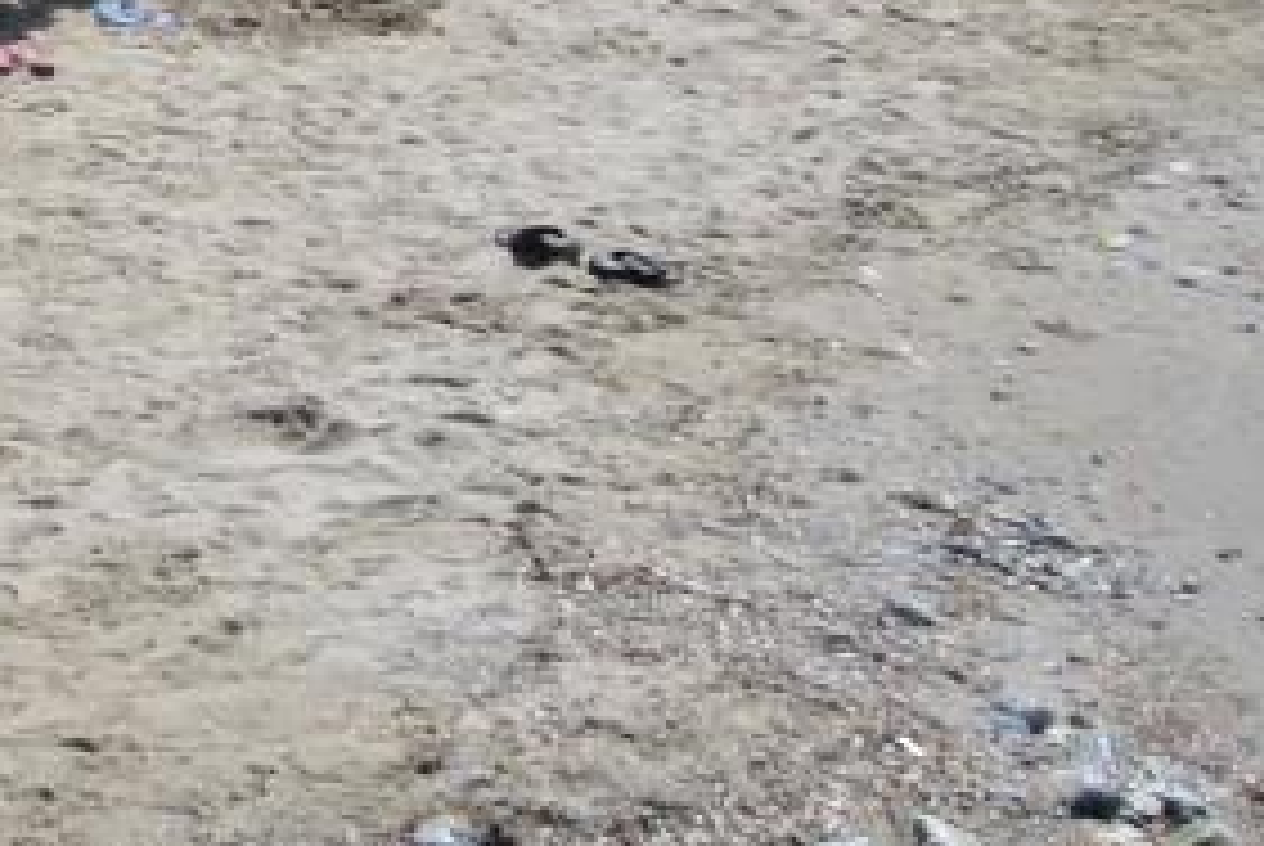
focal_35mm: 147
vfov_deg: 9.2
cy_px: -346
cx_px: -785
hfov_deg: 13.0
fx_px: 5167
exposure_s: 1/250
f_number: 8
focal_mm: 24
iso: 100
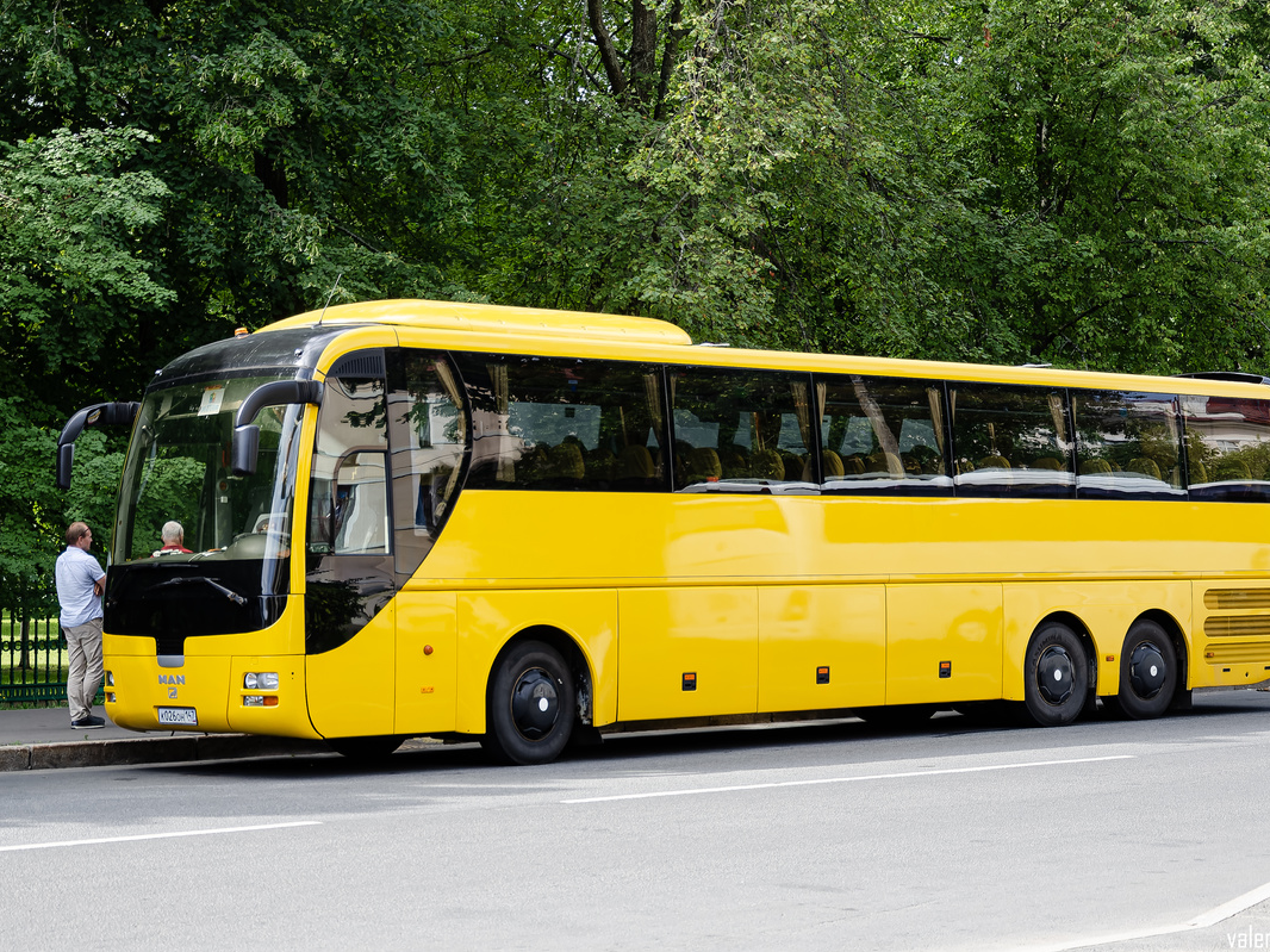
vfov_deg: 23.3
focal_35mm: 63
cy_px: 470
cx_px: 652
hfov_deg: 30.7
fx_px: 2311
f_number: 5
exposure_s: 1/500
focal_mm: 38
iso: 180
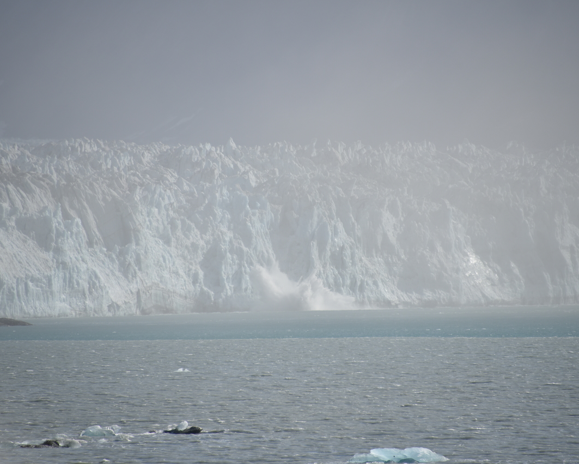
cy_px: 232
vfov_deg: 4.6
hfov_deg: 5.7
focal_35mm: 339
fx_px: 5811
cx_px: 306
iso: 100
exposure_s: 1/640
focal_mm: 300
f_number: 7.1
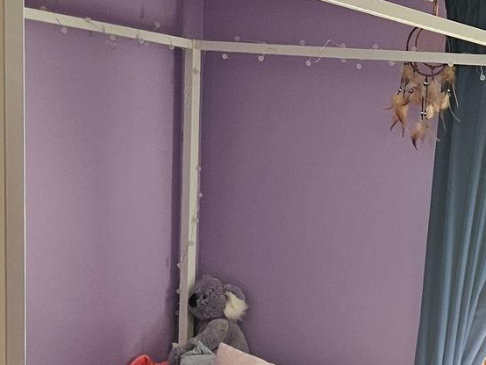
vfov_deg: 16.9
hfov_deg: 21.8
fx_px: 1194
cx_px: 538
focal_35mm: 85
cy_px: 395
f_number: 1.8
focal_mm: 5.4
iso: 200
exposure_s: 1/120
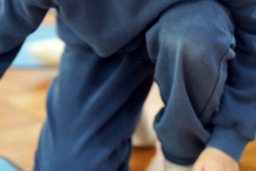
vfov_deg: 3.7
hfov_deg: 5.6
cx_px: 107
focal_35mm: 370
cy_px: 22
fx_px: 2631
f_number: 2.8
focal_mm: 154
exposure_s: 1/160
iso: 1600
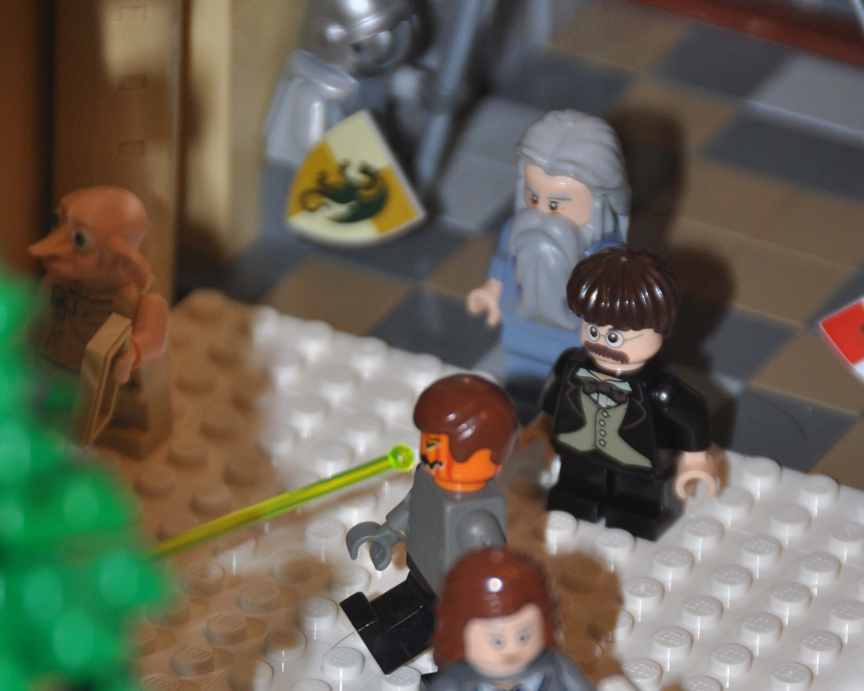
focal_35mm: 424
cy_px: 561
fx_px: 10842
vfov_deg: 3.6
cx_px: 432
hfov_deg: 4.6
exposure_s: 1/60
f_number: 5.6
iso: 500
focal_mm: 200
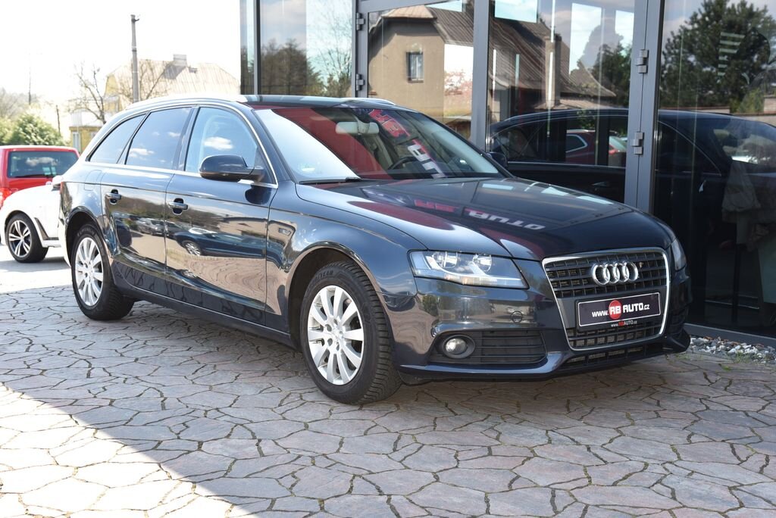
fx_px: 1078
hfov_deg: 39.6
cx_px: 388
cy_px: 259
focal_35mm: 50
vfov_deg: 27.0
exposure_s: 1/200
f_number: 6.3
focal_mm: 50
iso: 500
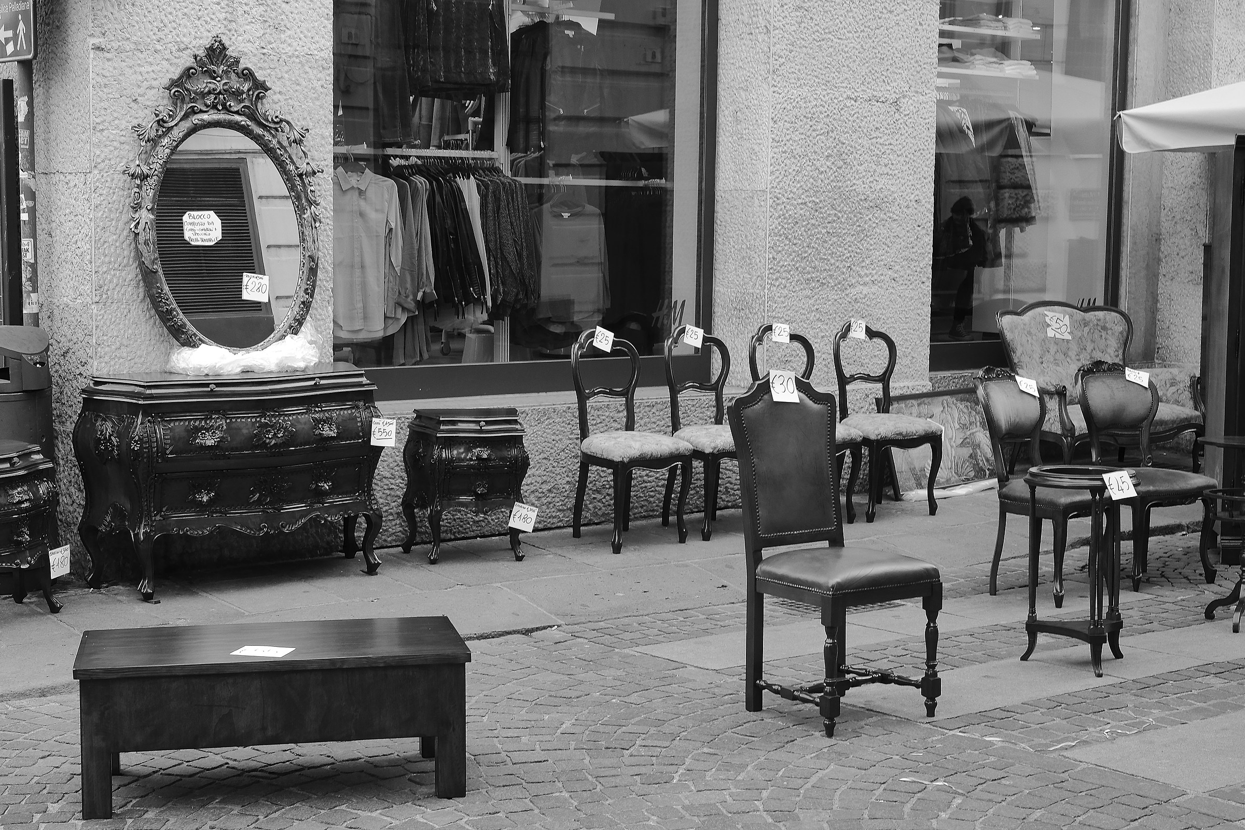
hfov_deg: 37.5
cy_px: 415
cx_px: 622
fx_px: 1833
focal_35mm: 53
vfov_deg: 25.5
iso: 800
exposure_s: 1/52
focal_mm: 35
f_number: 11
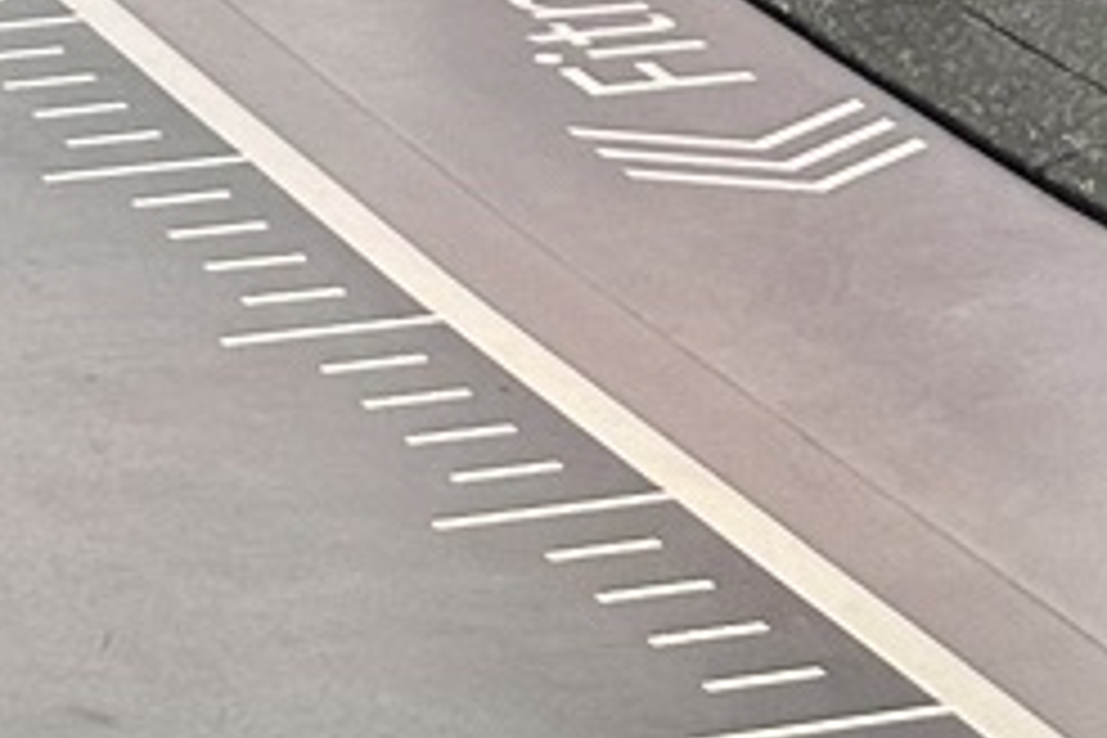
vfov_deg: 5.5
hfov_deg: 10.1
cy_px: -2610
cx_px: -9
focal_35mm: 203
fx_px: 6242
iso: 125
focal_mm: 6.86
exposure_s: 1/100
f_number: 1.78
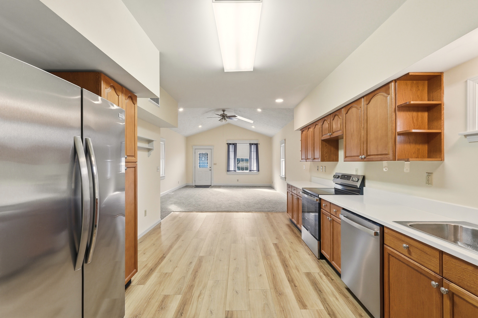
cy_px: 159
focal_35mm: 15
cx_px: 239
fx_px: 199
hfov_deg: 100.4
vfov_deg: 77.3
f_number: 9
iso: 400
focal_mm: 10
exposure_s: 1/250
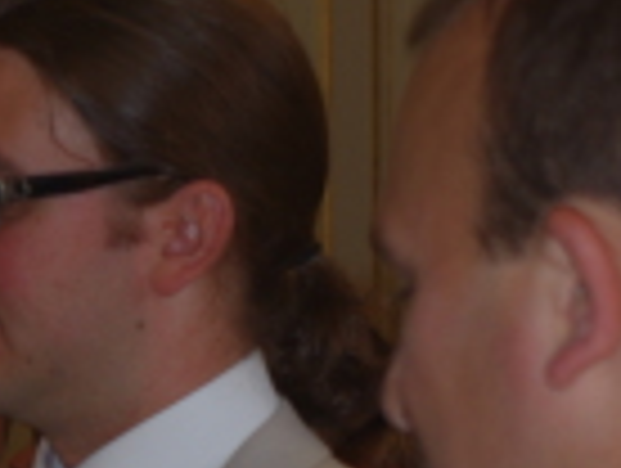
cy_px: 470
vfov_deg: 4.4
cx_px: -288
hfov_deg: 5.7
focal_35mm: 342
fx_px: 6146
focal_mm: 55
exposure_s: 1/40
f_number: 5.6
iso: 125
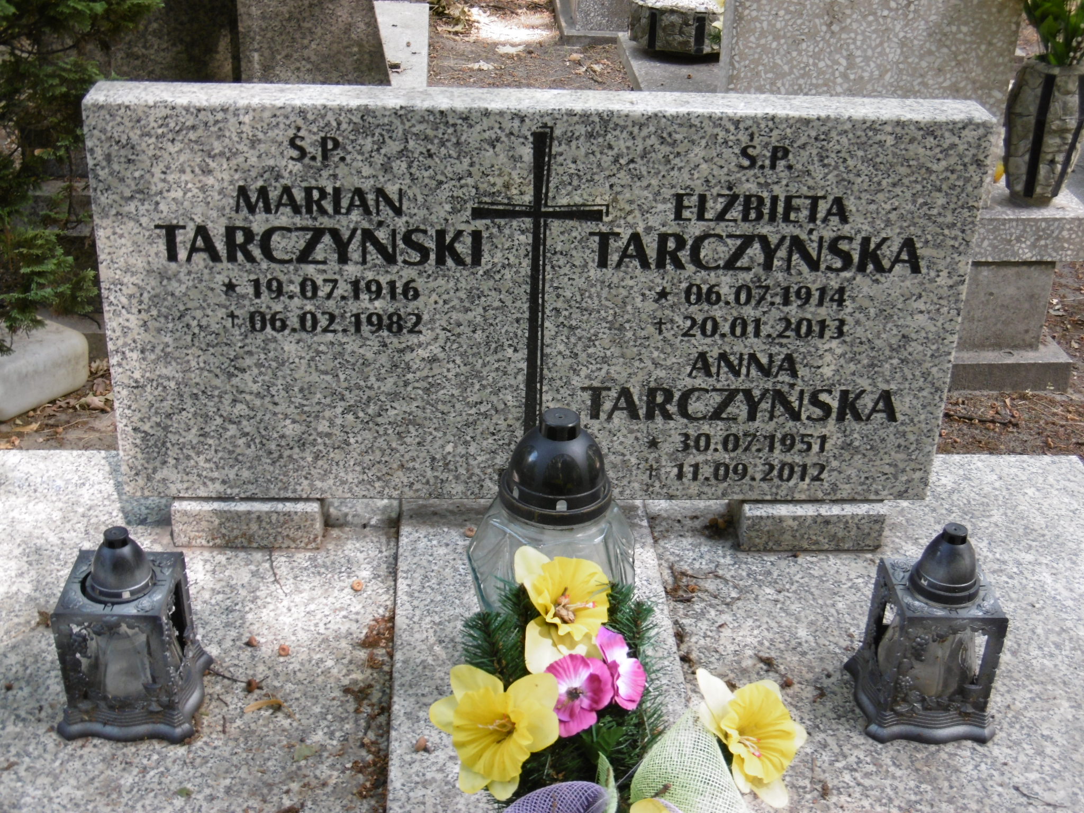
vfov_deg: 28.6
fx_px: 1597
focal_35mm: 51
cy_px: 406
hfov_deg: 37.5
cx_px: 542
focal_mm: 9.2
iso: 100
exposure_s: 1/60
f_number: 4
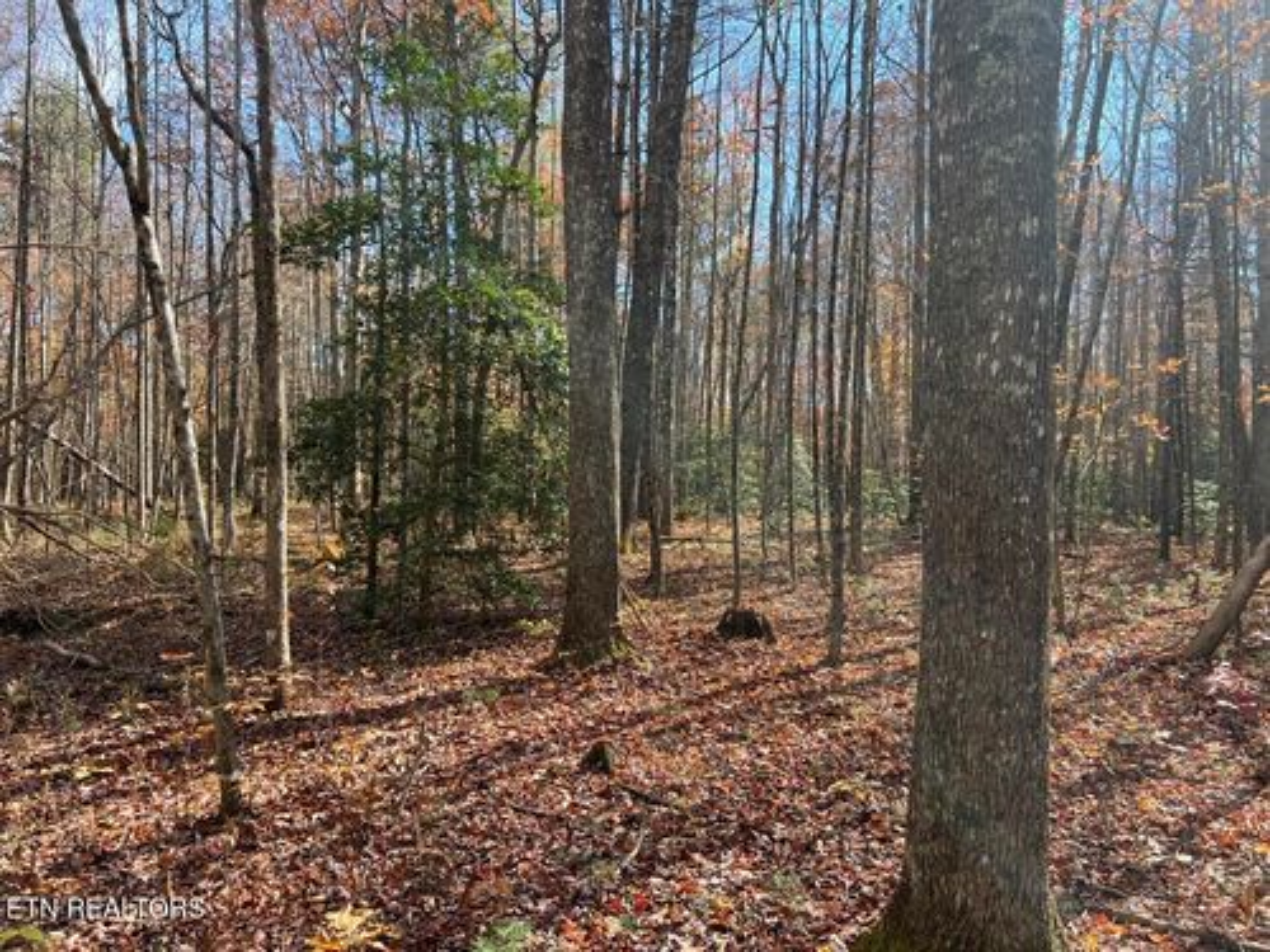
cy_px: 476
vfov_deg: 53.1
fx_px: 954
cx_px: 635
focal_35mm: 26
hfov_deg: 67.3
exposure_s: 1/654
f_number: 1.5
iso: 50
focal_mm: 5.7
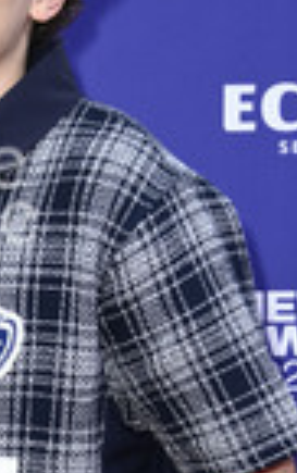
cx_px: -36
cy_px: 388
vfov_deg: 10.9
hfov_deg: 6.9
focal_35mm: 191
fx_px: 2466
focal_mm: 68
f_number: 5.6
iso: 800
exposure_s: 1/200
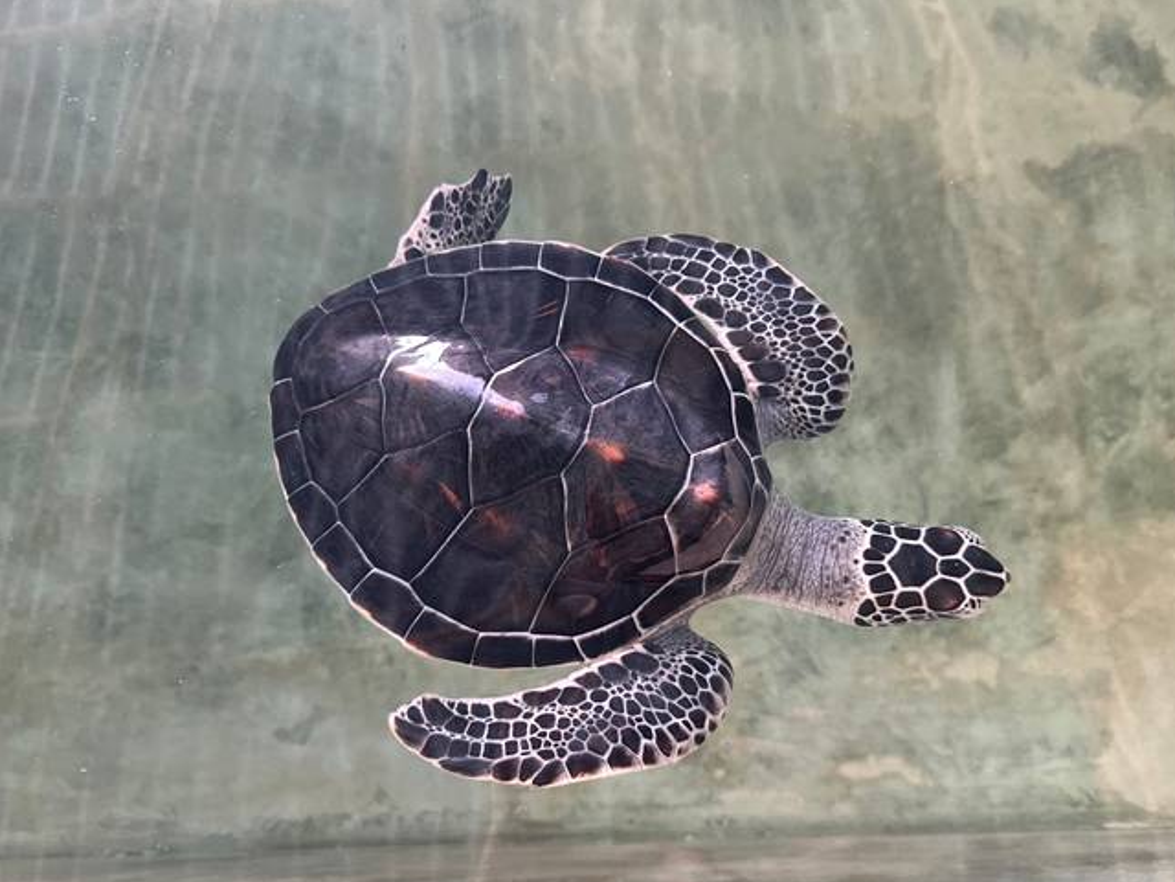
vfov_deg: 51.3
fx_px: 916
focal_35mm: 27
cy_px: 489
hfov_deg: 65.3
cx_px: 600
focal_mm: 6.86
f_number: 1.78
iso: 400
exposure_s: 1/60
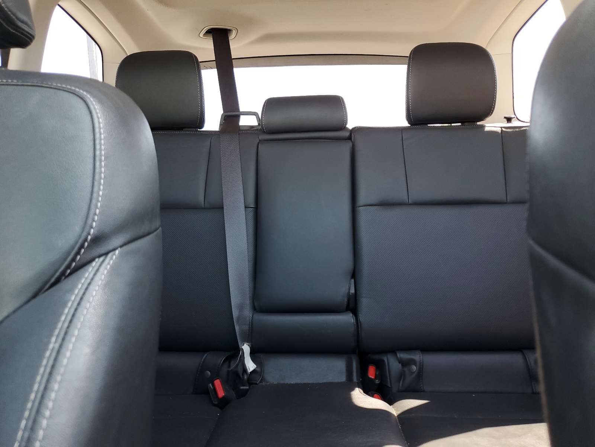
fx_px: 447
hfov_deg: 67.3
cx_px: 298
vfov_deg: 53.1
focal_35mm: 26
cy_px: 224
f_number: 1.5
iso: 68
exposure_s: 1/120
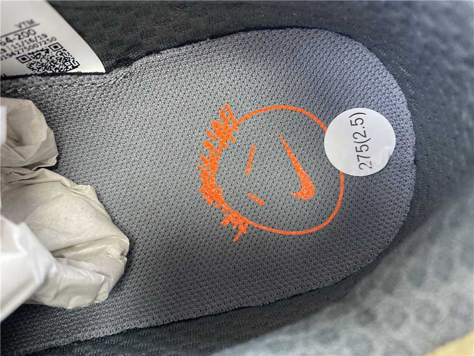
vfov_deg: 53.1
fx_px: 356
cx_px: 237
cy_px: 178
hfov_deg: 67.3
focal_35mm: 26
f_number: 1.8
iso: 400
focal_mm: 4.25
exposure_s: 1/50
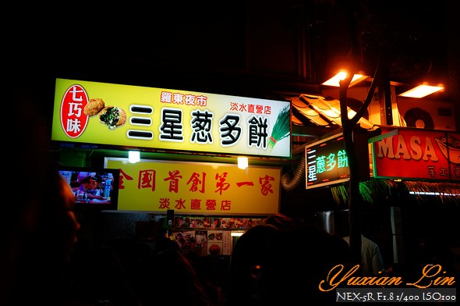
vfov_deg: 36.8
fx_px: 459
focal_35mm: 36
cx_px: 230
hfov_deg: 53.2
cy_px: 153
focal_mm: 24
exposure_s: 1/400
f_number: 1.8
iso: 100
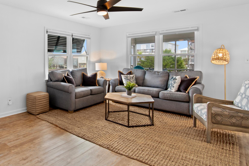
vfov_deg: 56.7
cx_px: 74
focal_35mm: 22
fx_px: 152
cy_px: 65
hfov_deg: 75.0
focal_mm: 10
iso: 100
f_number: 4.5
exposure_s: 1/3
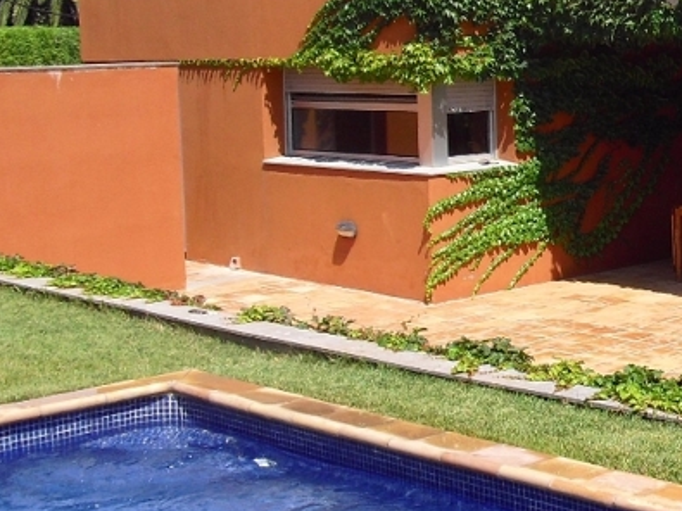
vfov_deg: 17.9
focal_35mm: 82
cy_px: 118
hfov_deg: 22.8
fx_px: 1615
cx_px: 704
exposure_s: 1/160
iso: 100
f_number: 7.8
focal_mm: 6.3
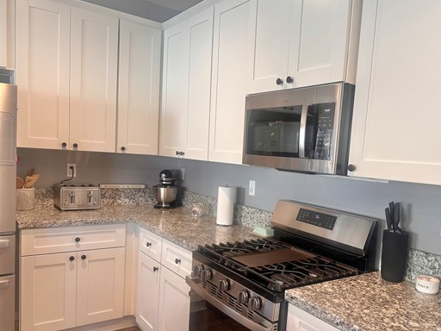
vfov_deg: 46.6
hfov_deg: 59.2
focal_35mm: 30
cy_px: 191
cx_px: 275
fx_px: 382
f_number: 1.78
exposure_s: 1/120
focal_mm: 6.86
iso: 160
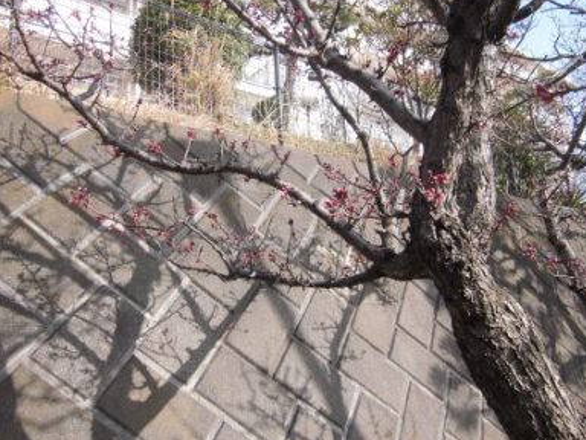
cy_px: 221
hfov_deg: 65.3
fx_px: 457
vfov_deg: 51.4
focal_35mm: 27
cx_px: 303
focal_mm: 4.7
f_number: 2.8
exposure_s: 1/400
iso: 100
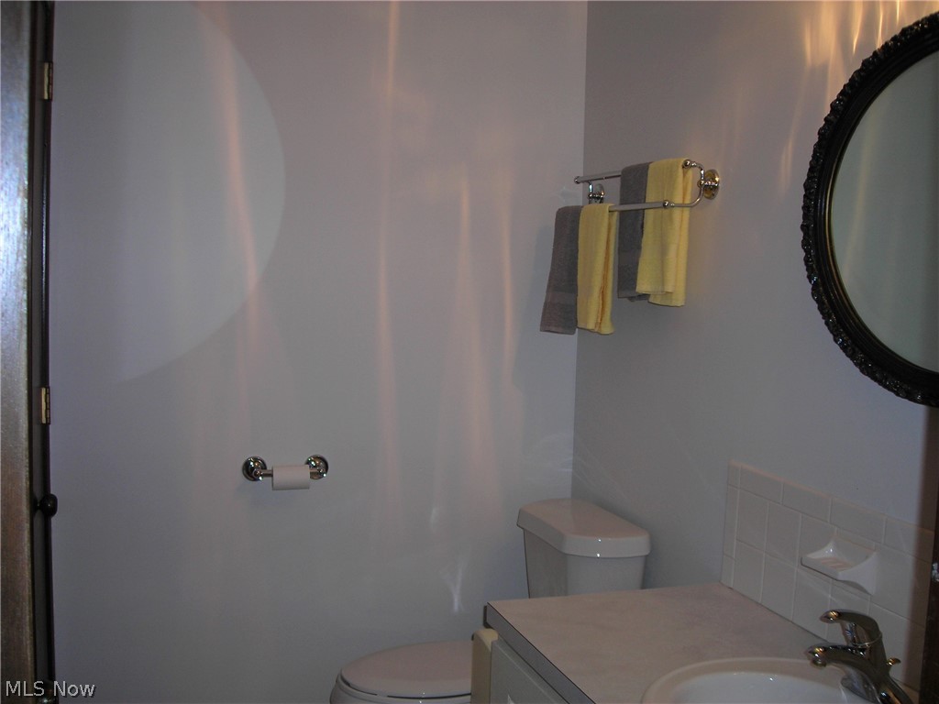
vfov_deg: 37.7
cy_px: 352
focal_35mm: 38
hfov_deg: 49.0
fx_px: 1031
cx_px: 470
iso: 50
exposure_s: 1/60.1
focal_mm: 6.3
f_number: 3.2
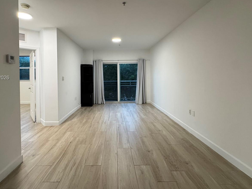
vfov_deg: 68.2
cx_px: 114
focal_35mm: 19
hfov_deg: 84.4
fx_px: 138
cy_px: 78
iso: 320
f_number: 2.2
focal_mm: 2.22
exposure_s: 1/120
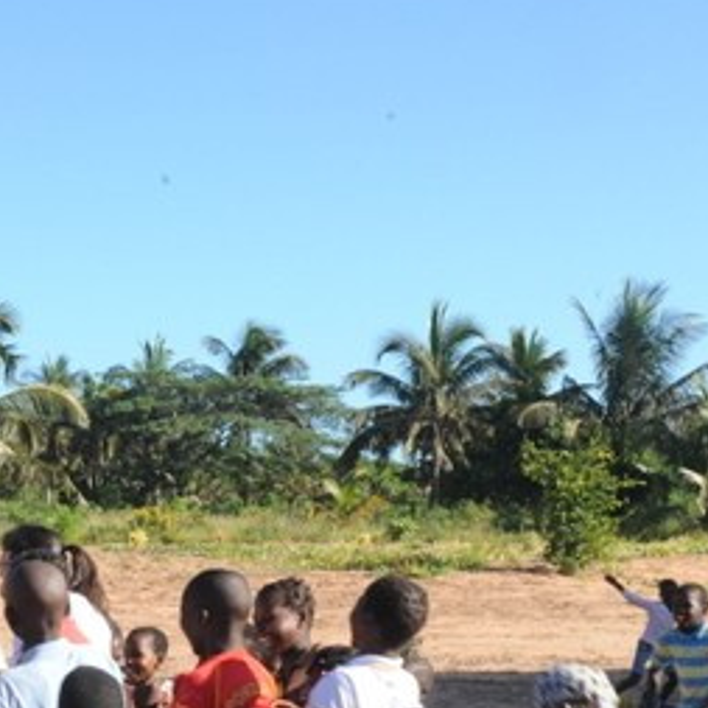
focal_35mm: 78
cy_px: 569
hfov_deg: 21.6
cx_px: 42
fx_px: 1805
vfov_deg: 21.9
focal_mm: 29
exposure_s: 1/100
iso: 640
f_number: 22
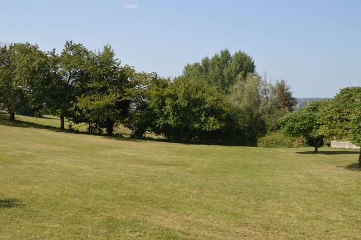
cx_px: 180
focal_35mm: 39
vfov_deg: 34.1
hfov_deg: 49.6
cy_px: 120
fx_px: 391
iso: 100
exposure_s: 1/250
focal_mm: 26
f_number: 8
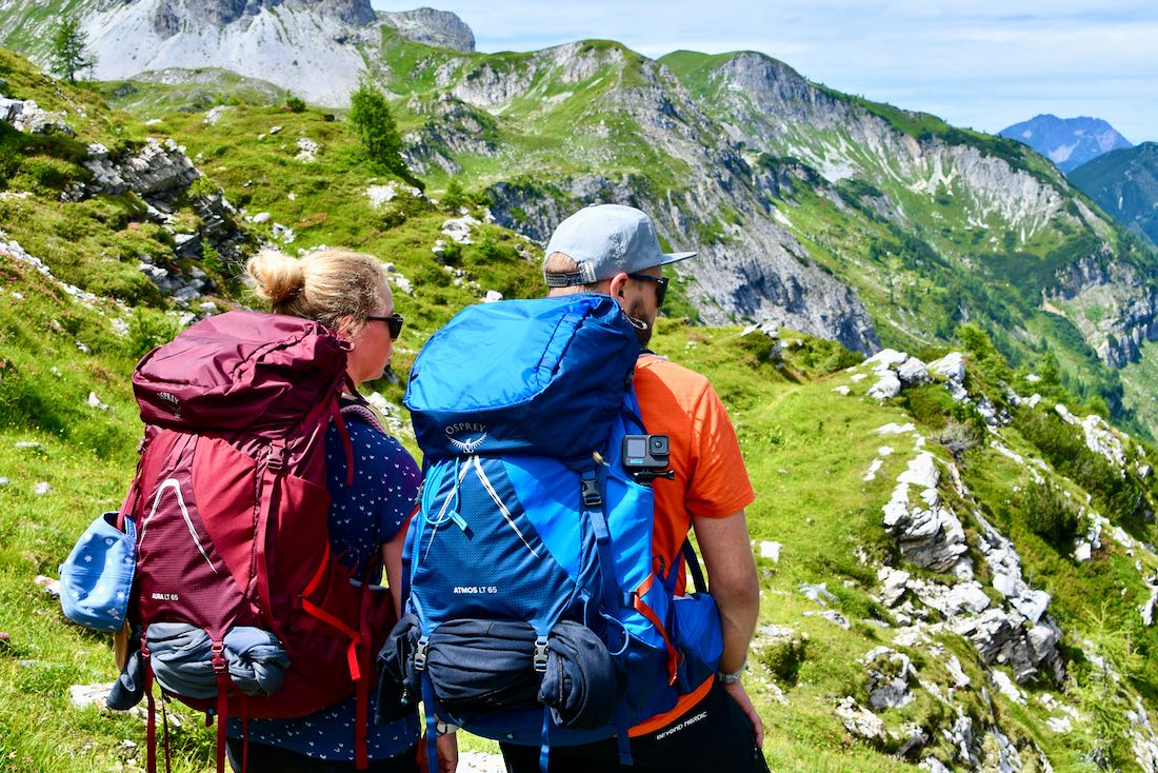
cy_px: 386
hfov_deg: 46.4
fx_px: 1351
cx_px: 579
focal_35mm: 42
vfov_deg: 31.9
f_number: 8
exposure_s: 1/250
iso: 110
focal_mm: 28
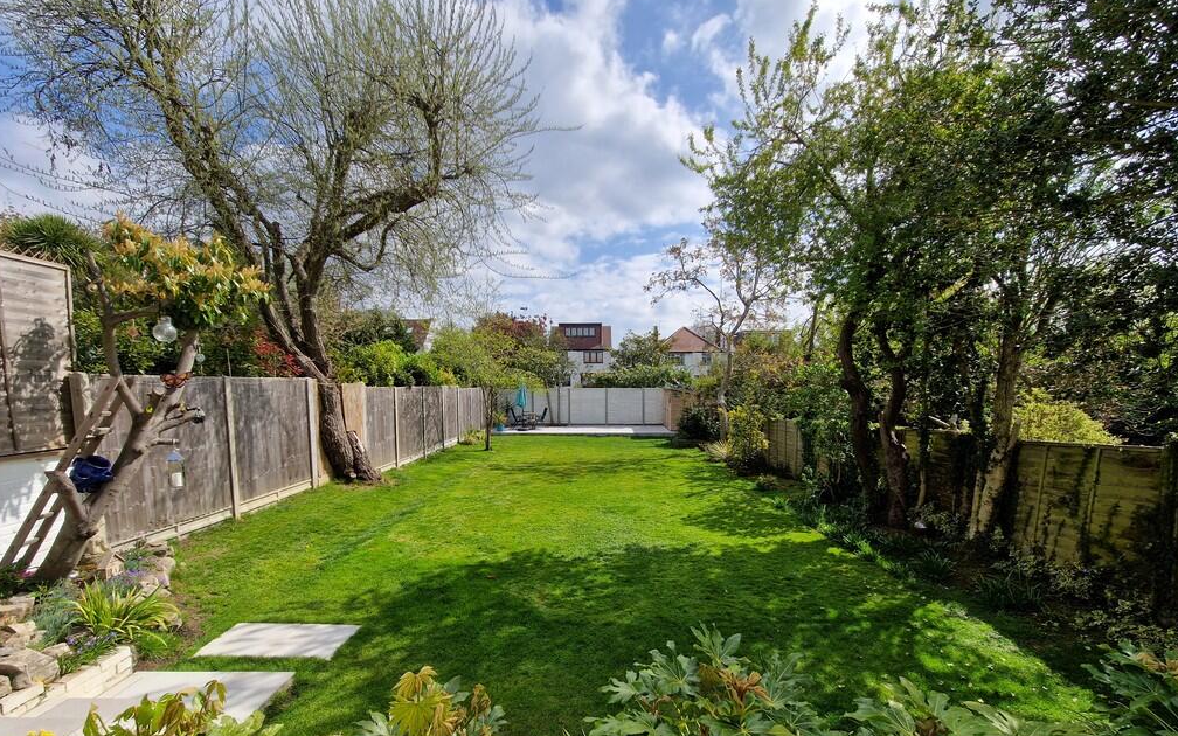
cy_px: 430
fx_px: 449
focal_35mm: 14
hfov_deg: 105.3
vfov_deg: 78.0
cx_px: 587
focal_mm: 2.2
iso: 50
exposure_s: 1/2480
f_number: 2.2
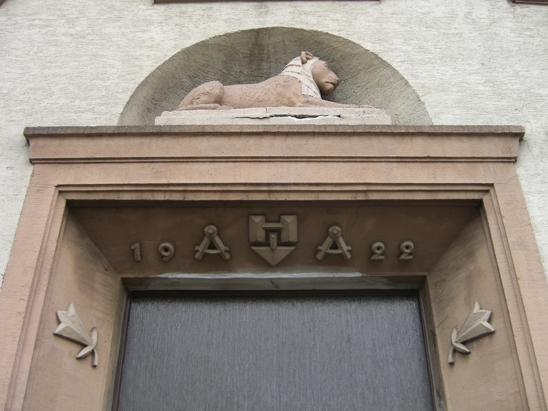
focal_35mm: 38
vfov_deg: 37.7
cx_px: 274
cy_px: 206
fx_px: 602
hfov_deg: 49.0
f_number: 2.8
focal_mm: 7.9
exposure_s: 1/100
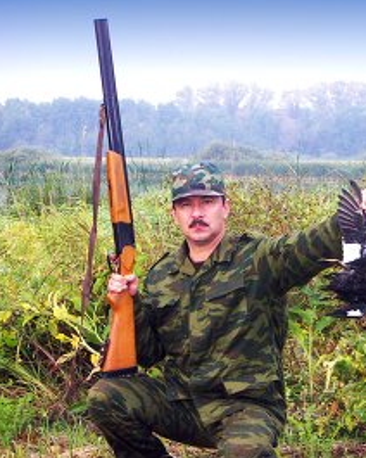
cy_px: 239
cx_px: 213
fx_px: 1760
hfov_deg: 11.9
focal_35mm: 130
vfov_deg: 14.8
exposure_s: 1/320
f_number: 3.7
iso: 125
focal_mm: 13.4
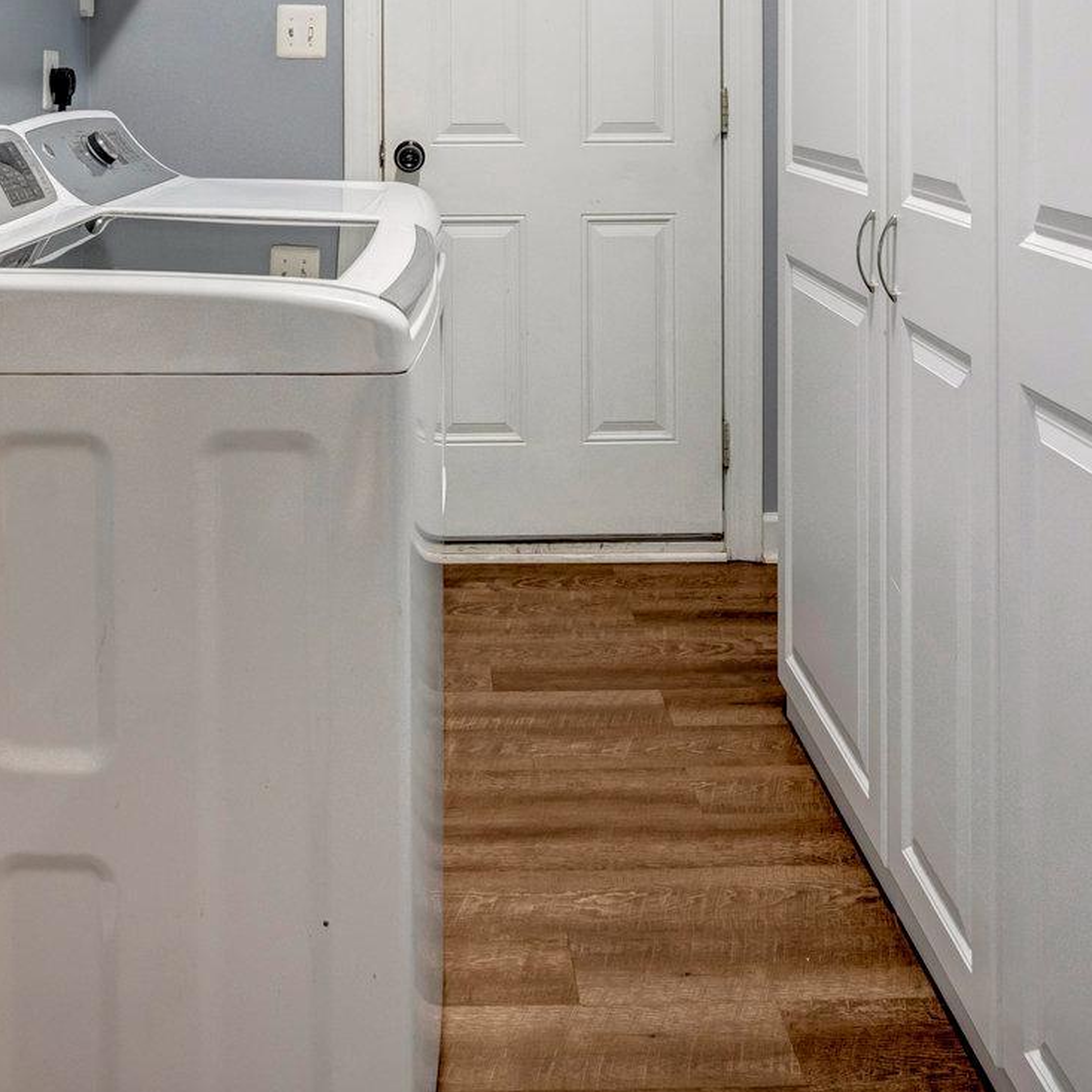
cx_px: 448
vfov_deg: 40.1
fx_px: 1356
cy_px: 83
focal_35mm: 38
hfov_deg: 43.7
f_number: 8
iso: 1250
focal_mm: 16
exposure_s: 1/50
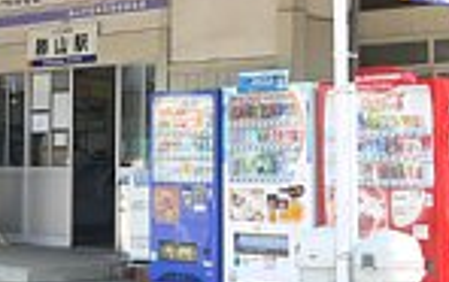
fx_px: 1226
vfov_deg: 13.0
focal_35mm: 100
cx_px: 70
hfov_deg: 20.5
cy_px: 18
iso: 80
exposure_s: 1/100
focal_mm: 7.4
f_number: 4
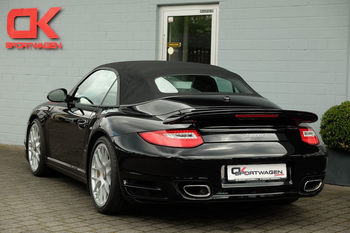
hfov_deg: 24.5
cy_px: 116
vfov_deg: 16.4
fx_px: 807
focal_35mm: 83
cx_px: 175
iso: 200
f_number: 5.6
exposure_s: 1/200
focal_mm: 55
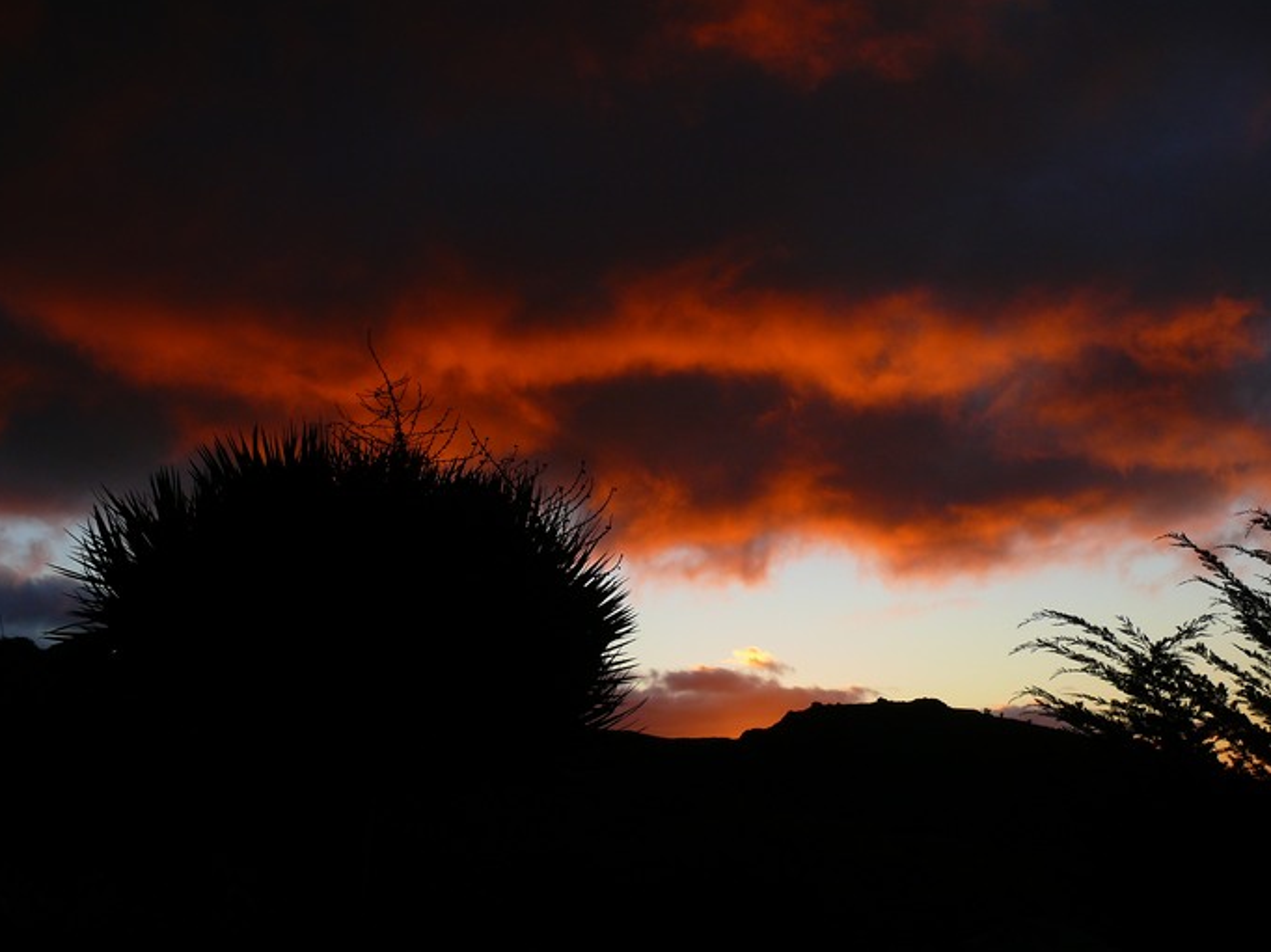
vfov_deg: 32.8
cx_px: 688
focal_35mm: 44
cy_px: 512
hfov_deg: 42.9
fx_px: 1615
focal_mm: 8.4
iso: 100
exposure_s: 1/125
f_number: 4
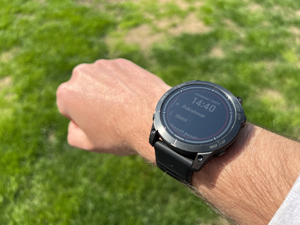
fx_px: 225
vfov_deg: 53.1
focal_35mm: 26
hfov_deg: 67.3
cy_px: 112
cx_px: 150
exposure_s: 1/3257
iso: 50
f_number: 1.5
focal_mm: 5.7
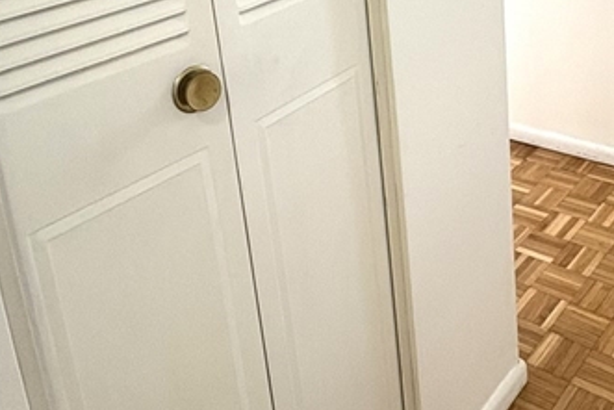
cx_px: 469
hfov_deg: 42.1
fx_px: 768
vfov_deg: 27.5
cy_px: -35
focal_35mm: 45
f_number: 2.2
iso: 125
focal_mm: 2.22
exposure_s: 1/60
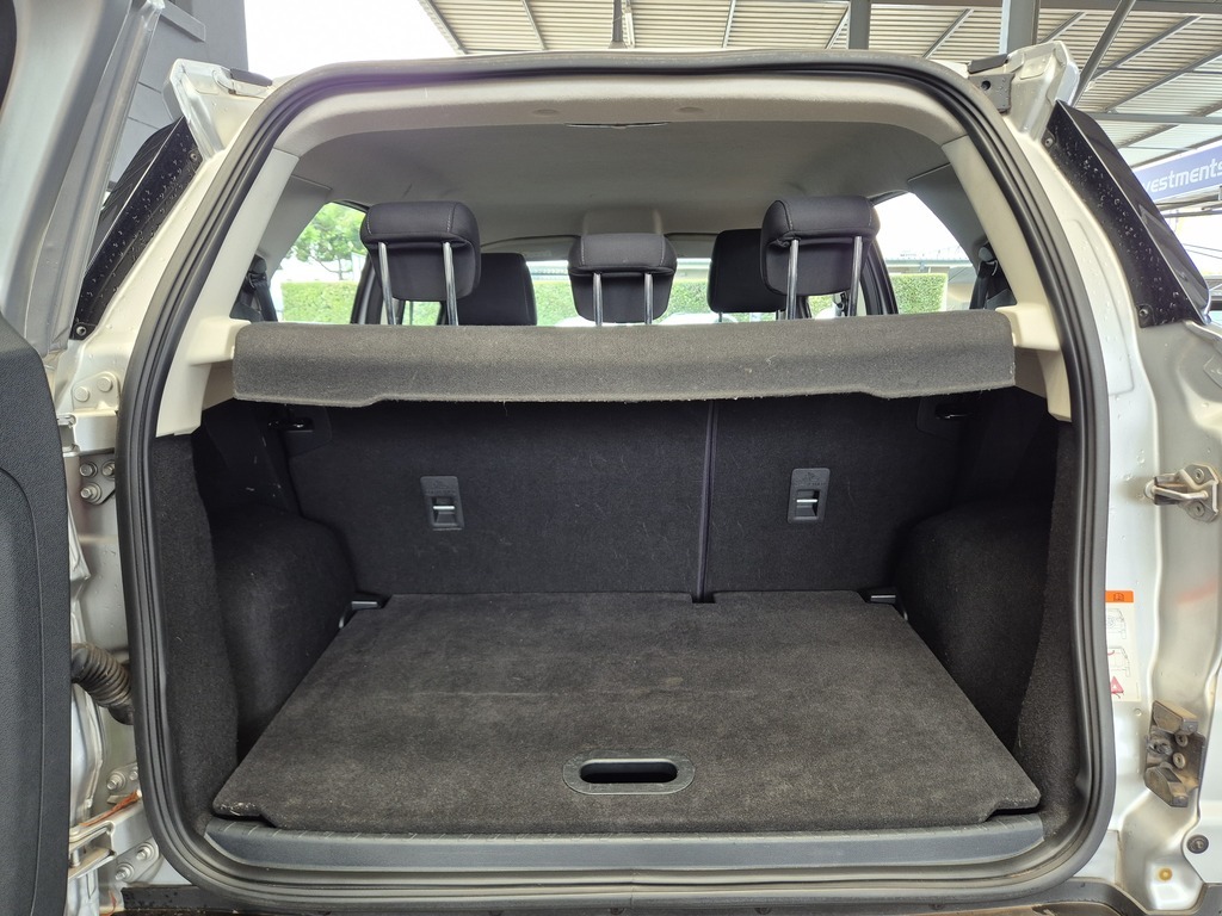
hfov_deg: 73.9
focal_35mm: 23
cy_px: 458
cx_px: 611
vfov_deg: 58.9
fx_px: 812
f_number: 1.8
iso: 160
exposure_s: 1/100
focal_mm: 5.4
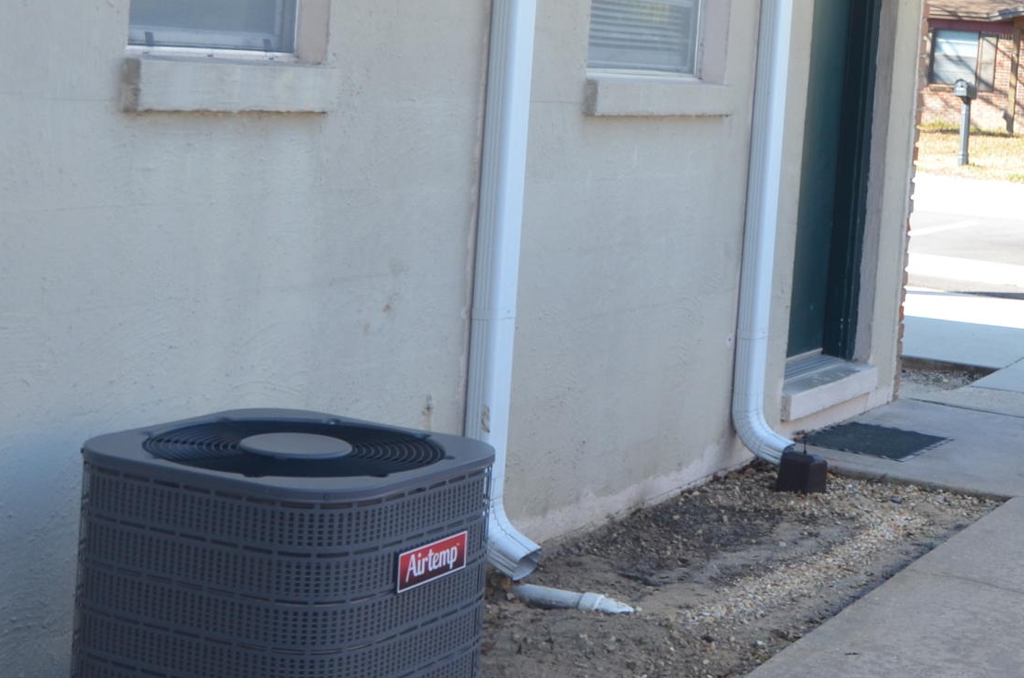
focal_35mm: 65
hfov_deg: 30.2
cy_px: 120
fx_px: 1845
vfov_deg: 20.6
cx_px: 828
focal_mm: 16
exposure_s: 1/160
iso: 200
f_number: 6.3
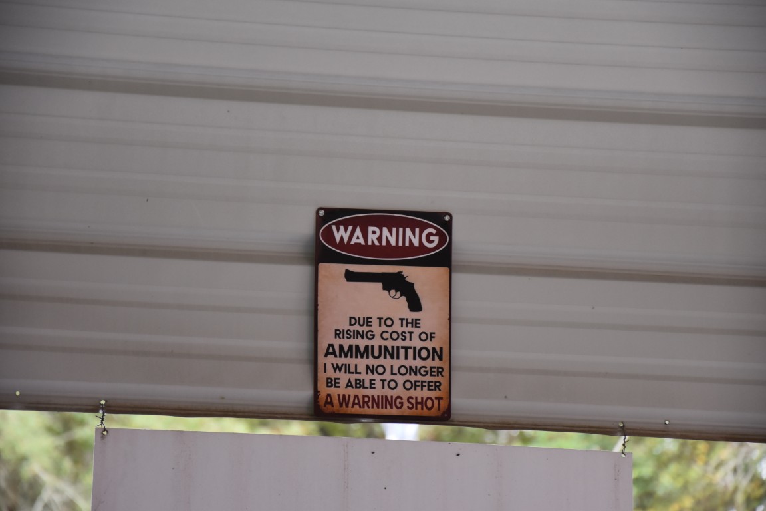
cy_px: 256
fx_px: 3351
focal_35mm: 158
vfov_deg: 8.7
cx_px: 383
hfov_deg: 13.0
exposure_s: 1/160
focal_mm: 105
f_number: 5.6
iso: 800
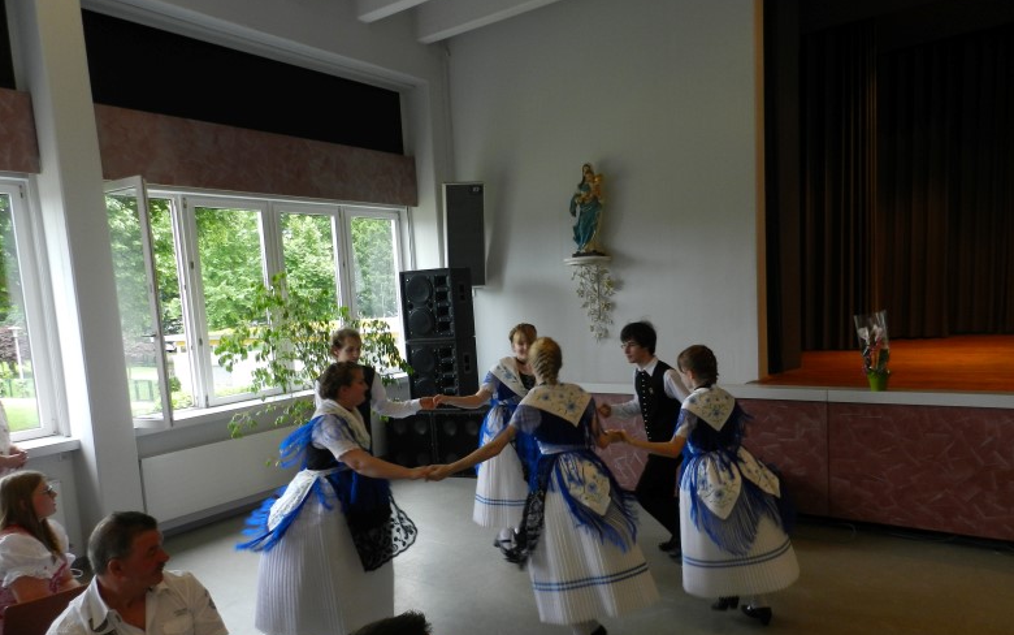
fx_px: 691
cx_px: 497
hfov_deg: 72.5
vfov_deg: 49.1
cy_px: 373
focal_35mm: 25
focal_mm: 4
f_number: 3.4
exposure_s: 1/80
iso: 160
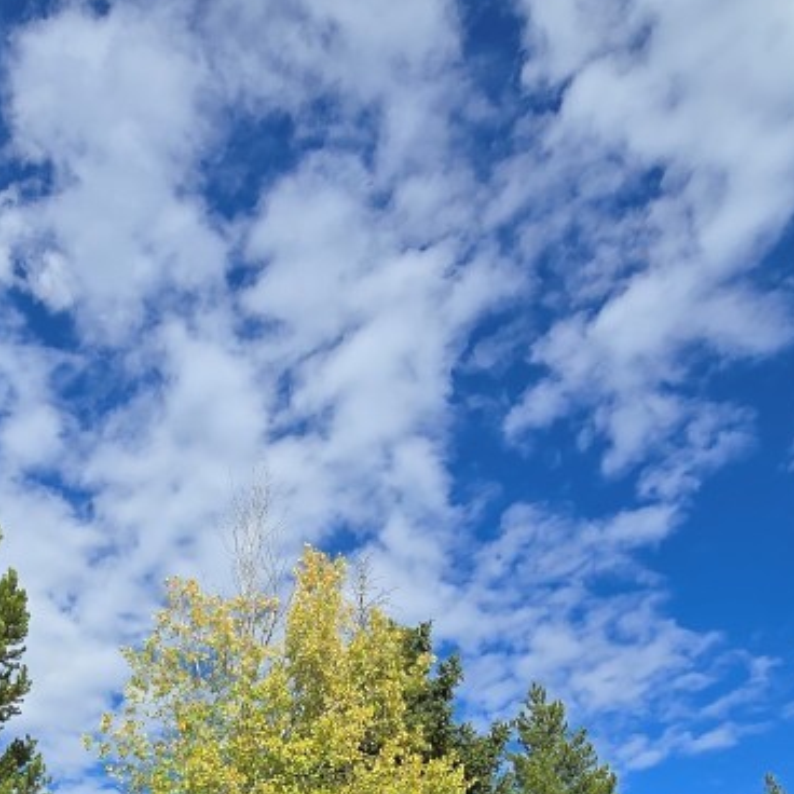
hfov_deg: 49.1
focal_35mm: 32
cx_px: 201
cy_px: 759
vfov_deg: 44.8
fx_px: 830
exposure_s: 1/2593
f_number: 2.2
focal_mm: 2.2
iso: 50
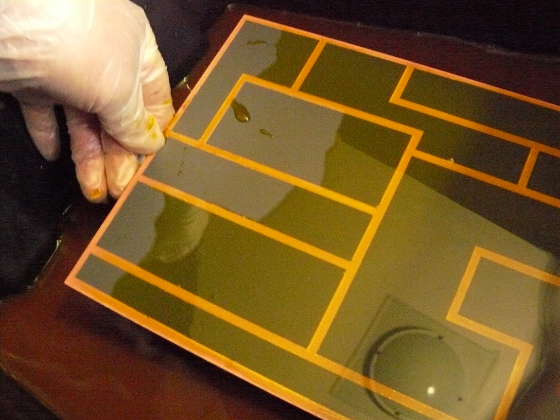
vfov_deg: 39.7
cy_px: 210
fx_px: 582
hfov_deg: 51.4
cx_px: 280
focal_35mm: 36
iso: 1250
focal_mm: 6
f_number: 2.8
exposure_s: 1/20
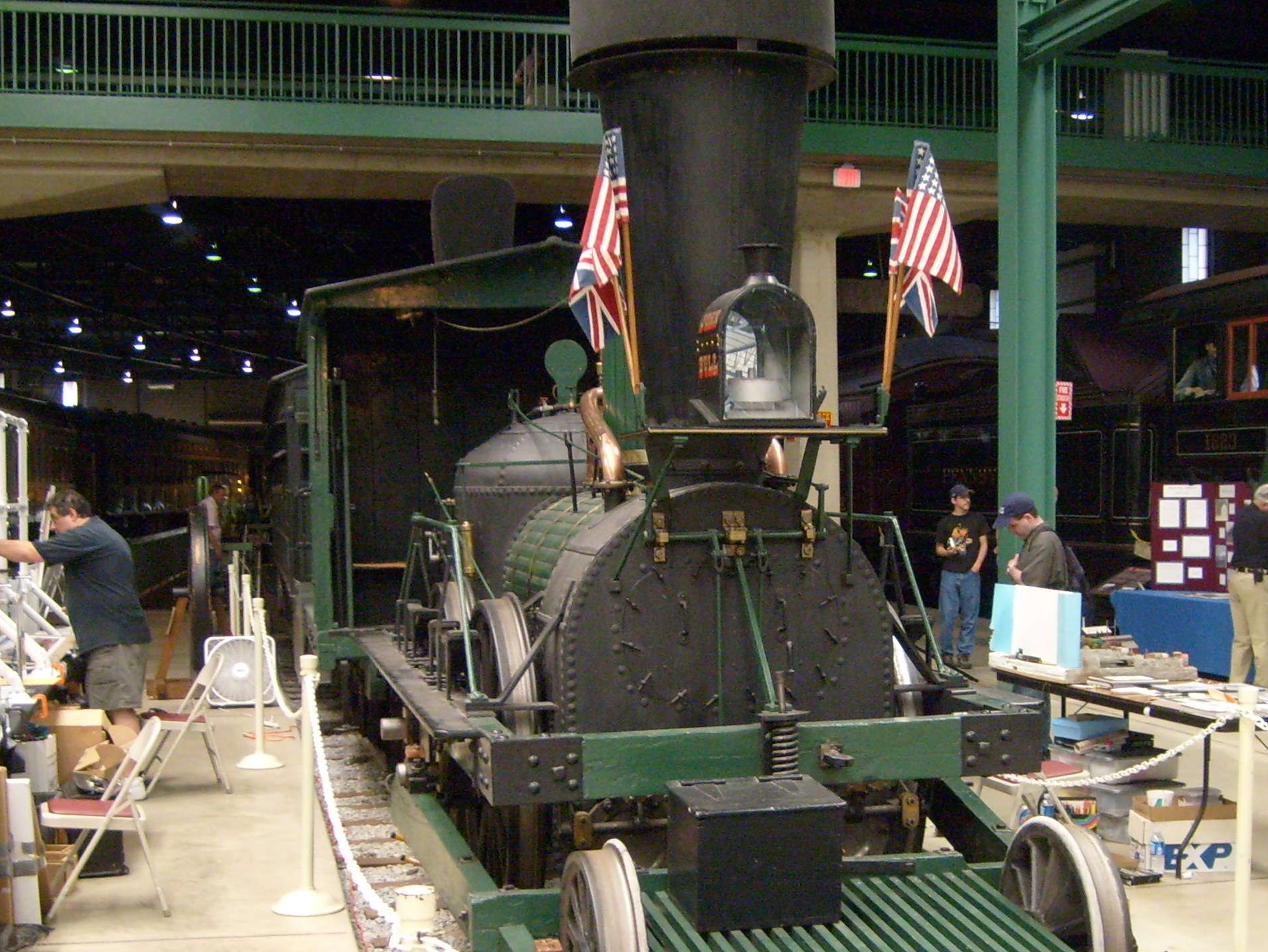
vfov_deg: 27.9
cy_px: 619
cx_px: 736
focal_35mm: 52
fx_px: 1905
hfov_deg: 36.7
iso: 200
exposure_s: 1/45
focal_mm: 5.8
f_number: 2.8
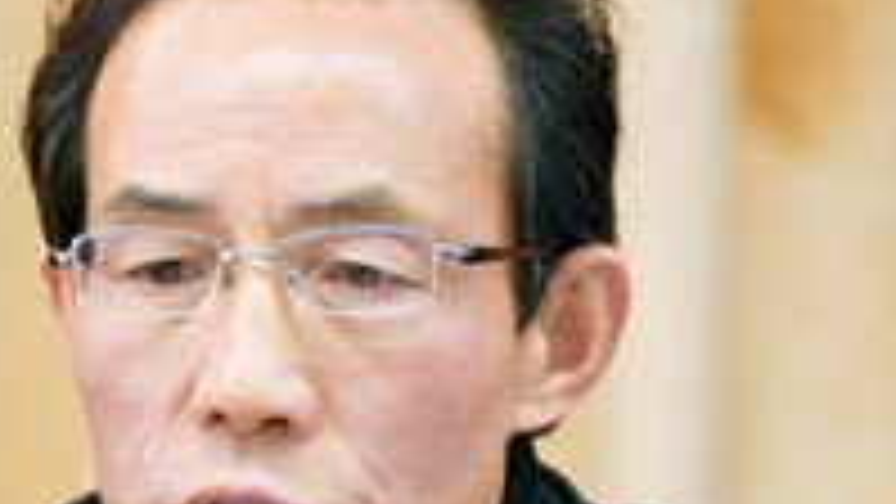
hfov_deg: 5.5
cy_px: 666
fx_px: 9386
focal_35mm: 395
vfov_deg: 3.1
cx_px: 234
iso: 3200
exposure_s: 1/60
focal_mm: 125
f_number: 4.5
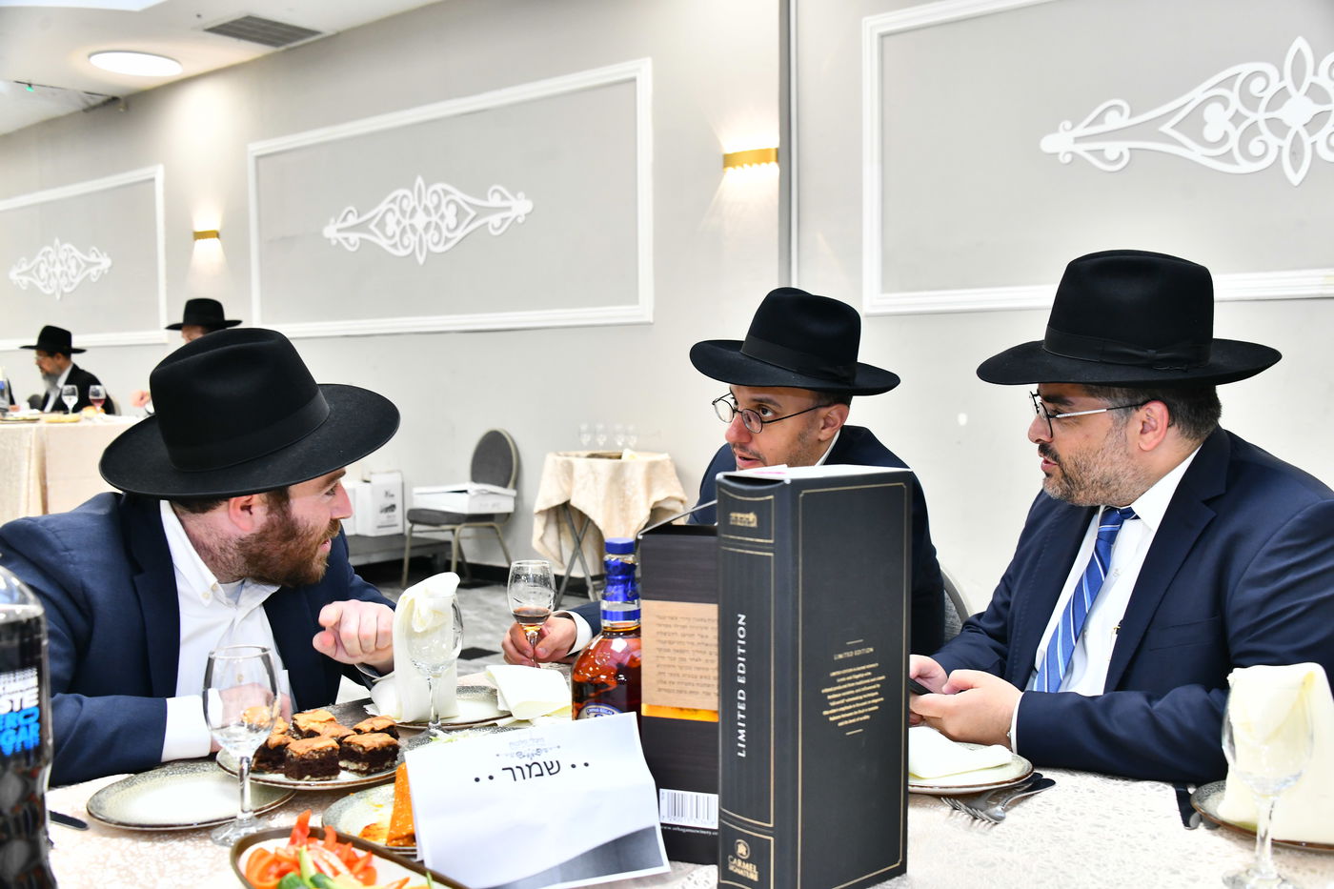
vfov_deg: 37.8
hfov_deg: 54.4
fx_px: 1297
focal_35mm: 35
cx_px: 667
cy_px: 444
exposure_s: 1/125
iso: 1600
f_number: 5.6
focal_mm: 35
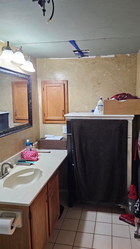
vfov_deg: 71.9
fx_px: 172
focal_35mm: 26
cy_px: 121
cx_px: 76
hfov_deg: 44.4
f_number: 1.7
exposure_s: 1/60
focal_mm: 6.3
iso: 640
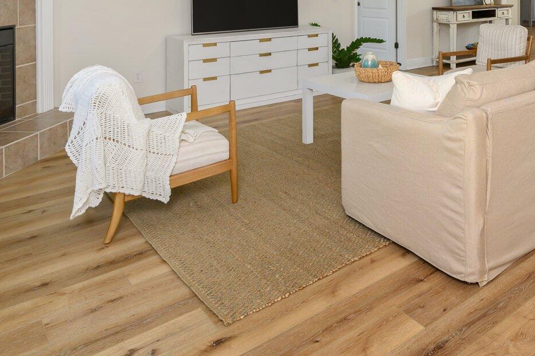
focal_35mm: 34
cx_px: 409
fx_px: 506
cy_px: -14
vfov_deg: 34.5
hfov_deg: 52.9
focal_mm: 15.5
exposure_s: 1/30
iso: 320
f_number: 8
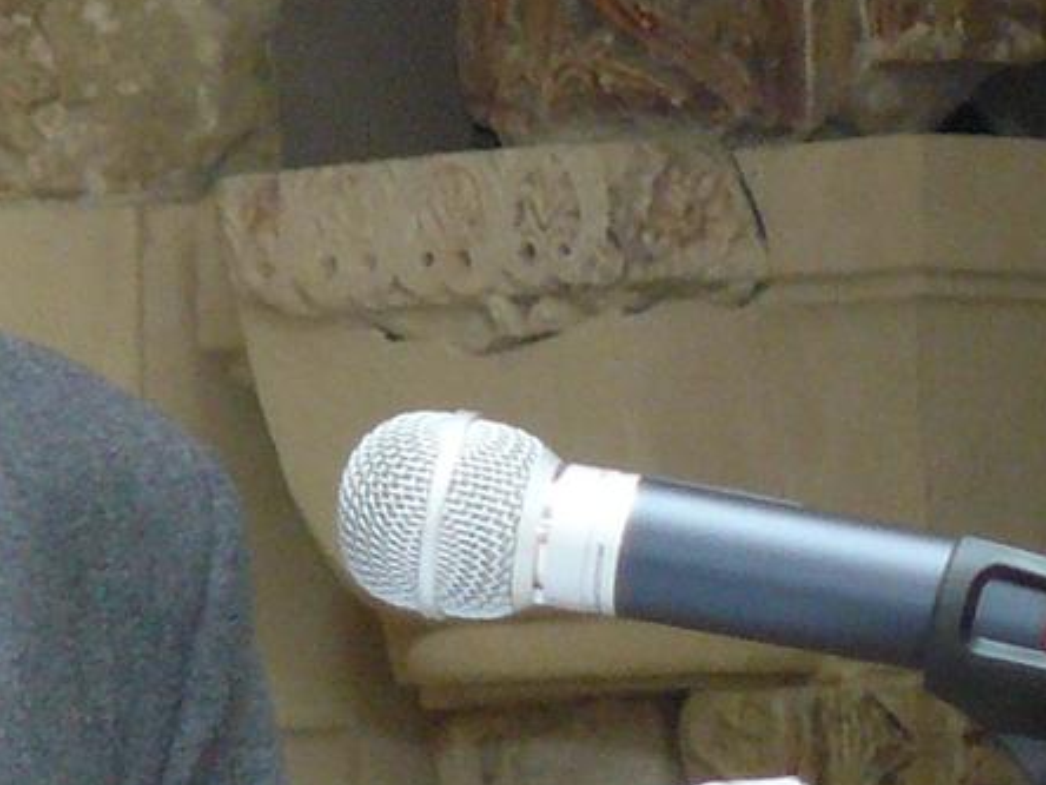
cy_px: 421
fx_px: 20820
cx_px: -241
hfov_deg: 2.9
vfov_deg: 2.2
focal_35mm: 689
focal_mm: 25.1
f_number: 3.2
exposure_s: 1/30
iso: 200
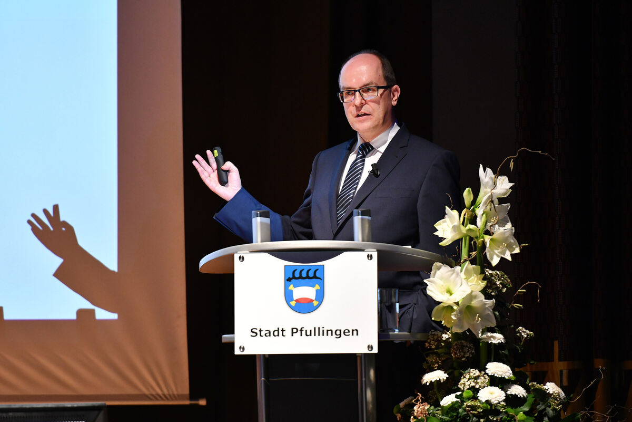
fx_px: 5266
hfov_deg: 6.9
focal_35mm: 300
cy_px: 211
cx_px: 316
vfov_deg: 4.6
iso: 2000
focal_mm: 200
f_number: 2.8
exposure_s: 1/125
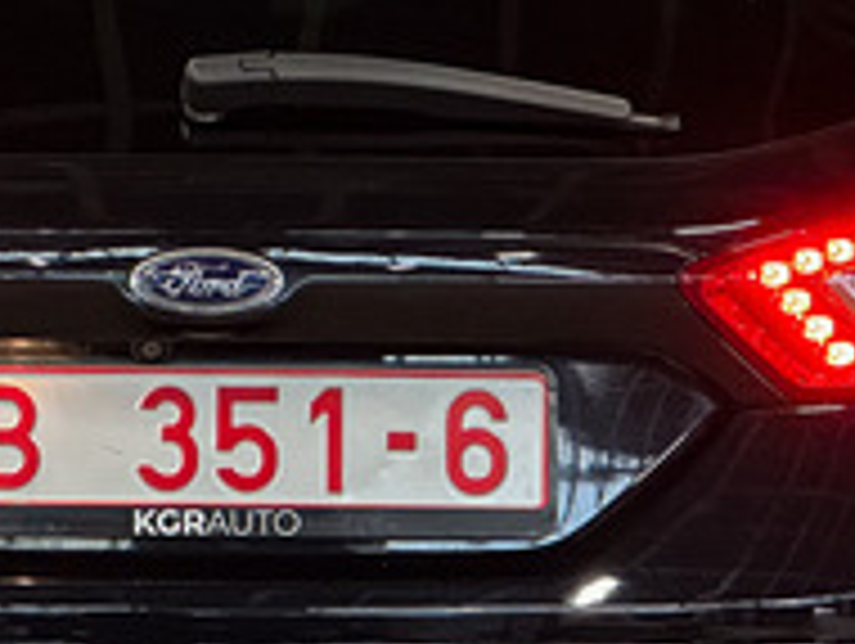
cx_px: 176
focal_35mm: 243
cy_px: 252
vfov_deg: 6.1
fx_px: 6010
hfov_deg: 8.1
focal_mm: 9
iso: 320
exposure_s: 1/49
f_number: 2.8
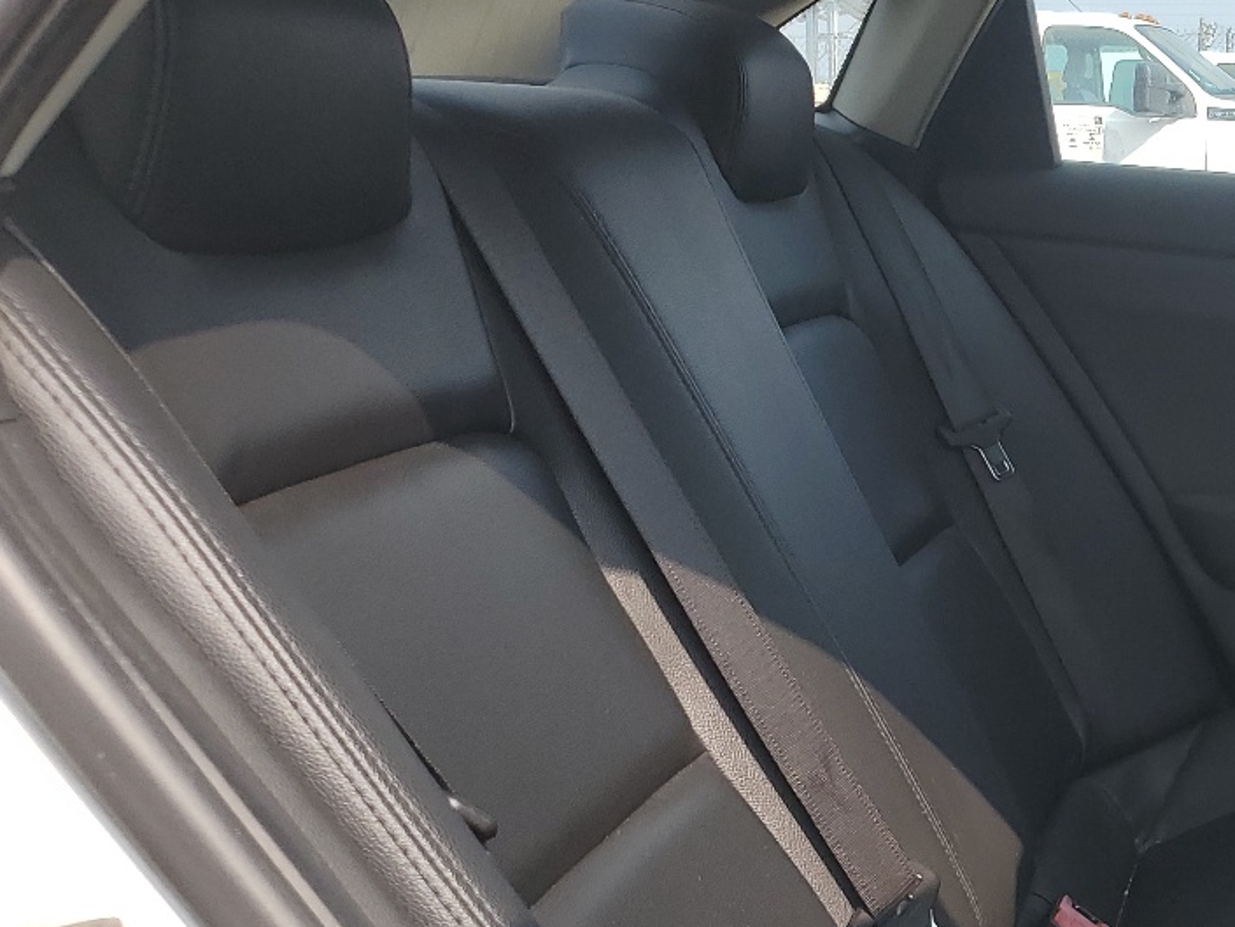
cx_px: 1342
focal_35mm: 59
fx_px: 2105
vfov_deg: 24.6
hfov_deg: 29.6
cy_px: 666
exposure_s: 1/1250
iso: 50
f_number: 1.5
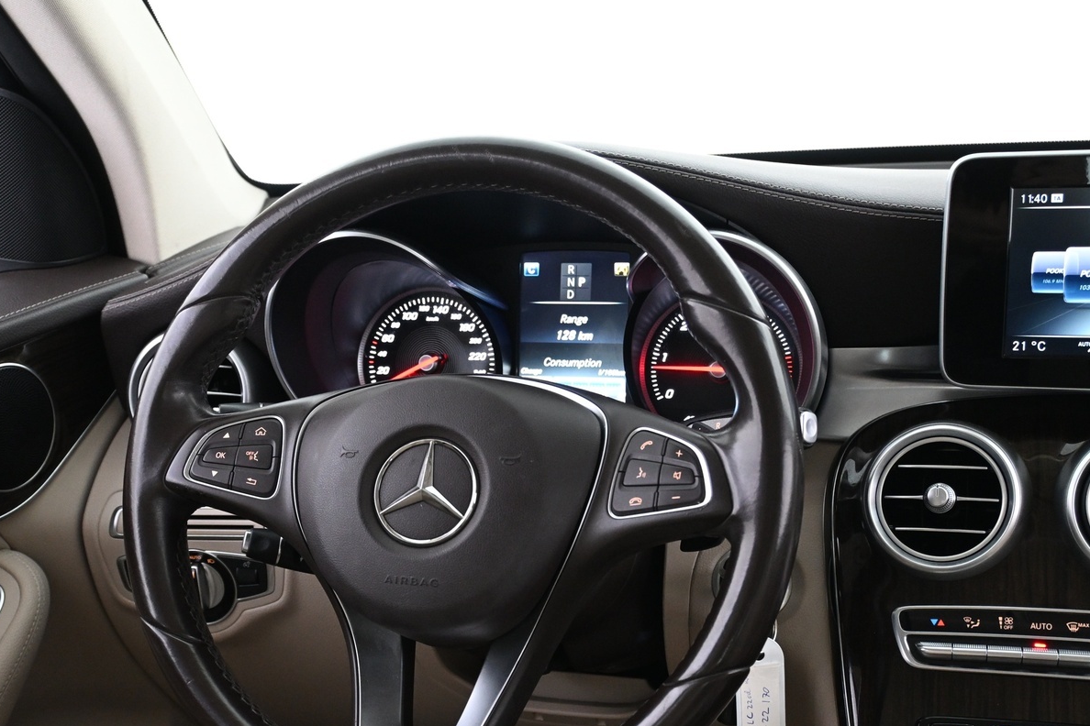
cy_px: 478
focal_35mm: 46
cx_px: 498
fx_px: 1393
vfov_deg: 29.1
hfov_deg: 42.7
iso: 1600
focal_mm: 22.5
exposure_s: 1/20
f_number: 4
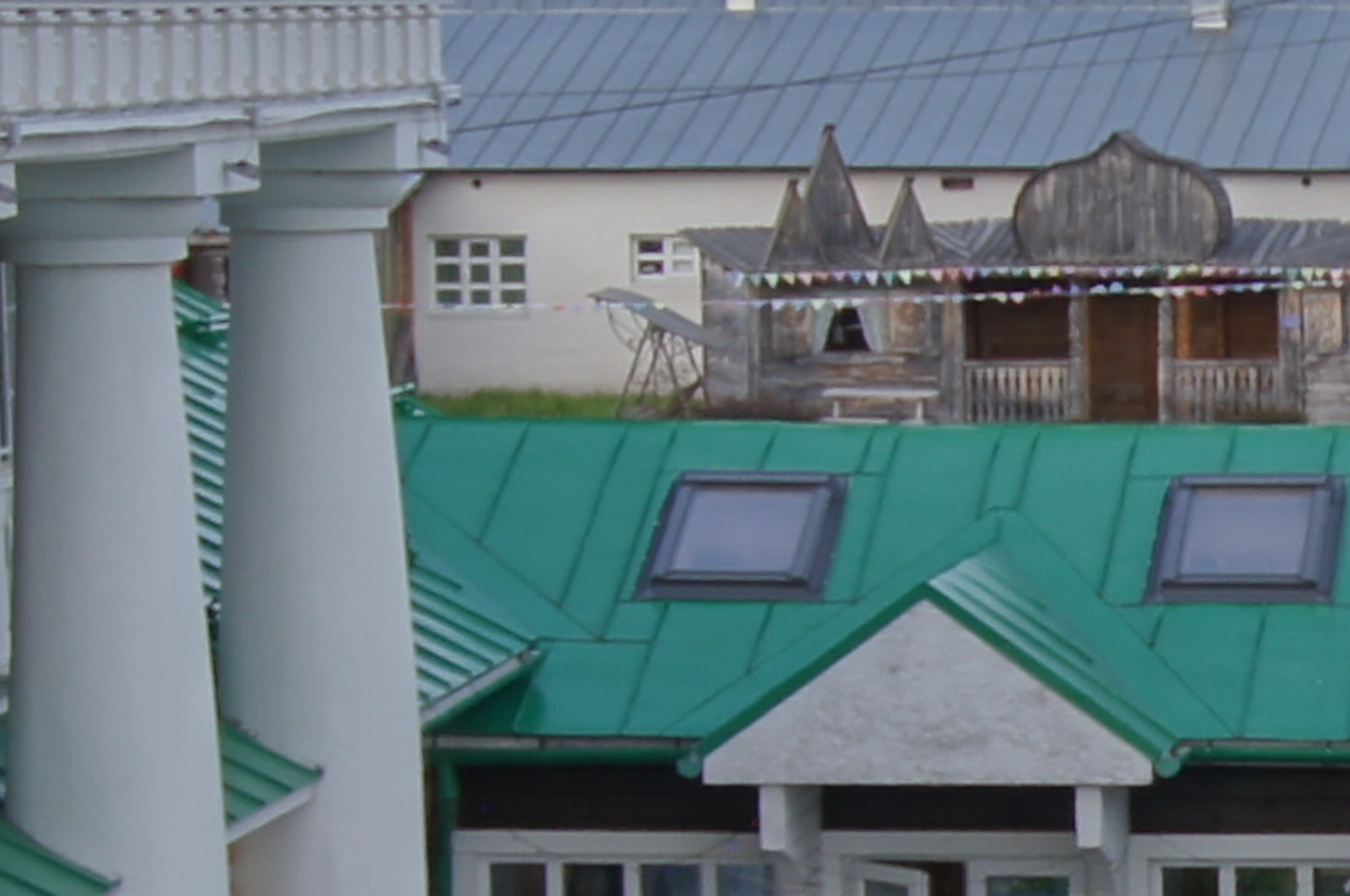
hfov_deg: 11.1
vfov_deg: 7.6
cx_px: 1969
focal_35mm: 179
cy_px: 1047
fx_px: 6704
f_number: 6.3
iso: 100
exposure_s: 1/100
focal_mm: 18
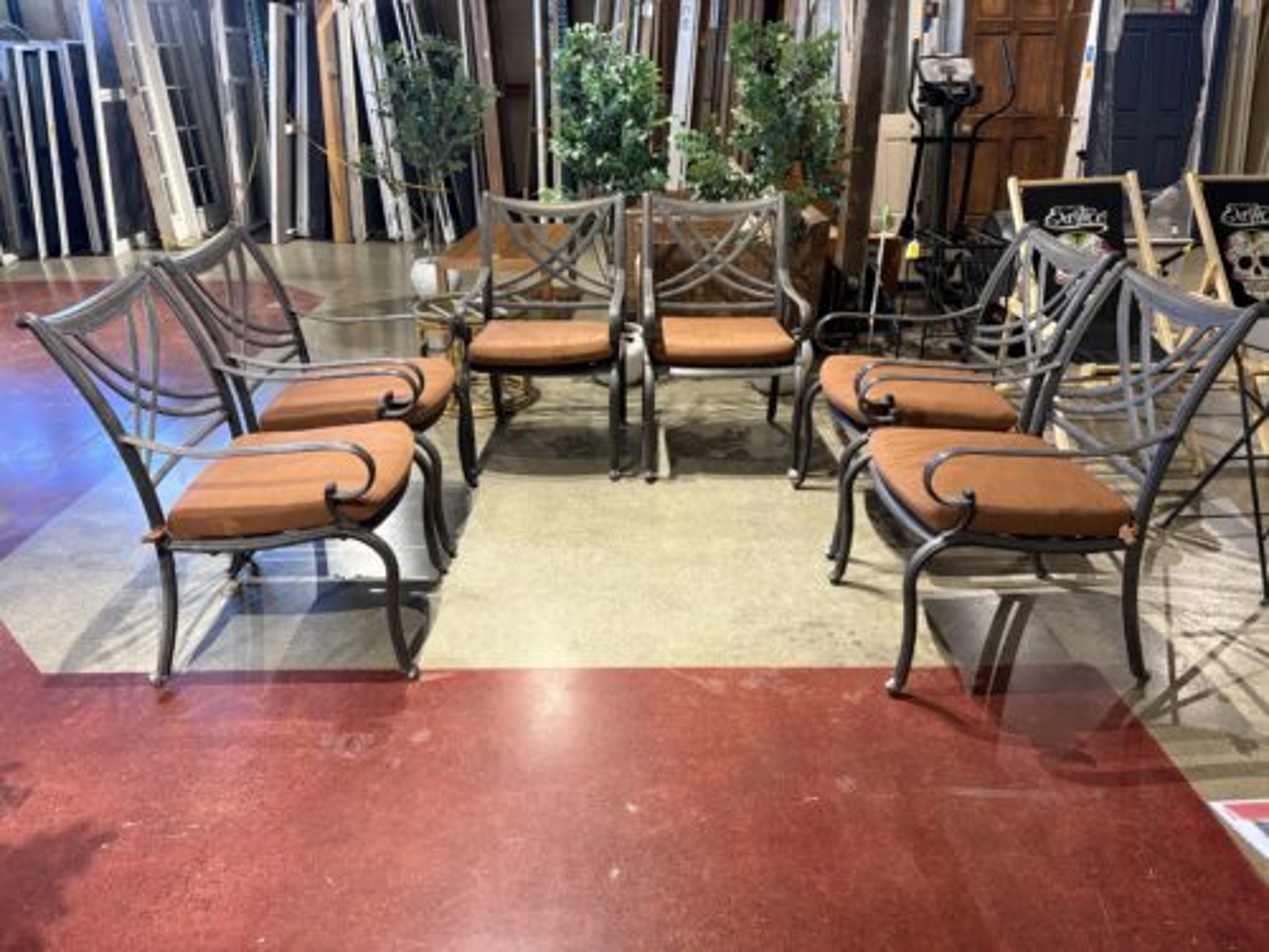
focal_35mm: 26
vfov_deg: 53.1
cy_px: 476
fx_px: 953
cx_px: 634
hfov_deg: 67.3
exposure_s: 1/60
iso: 250
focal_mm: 5.96
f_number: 1.6
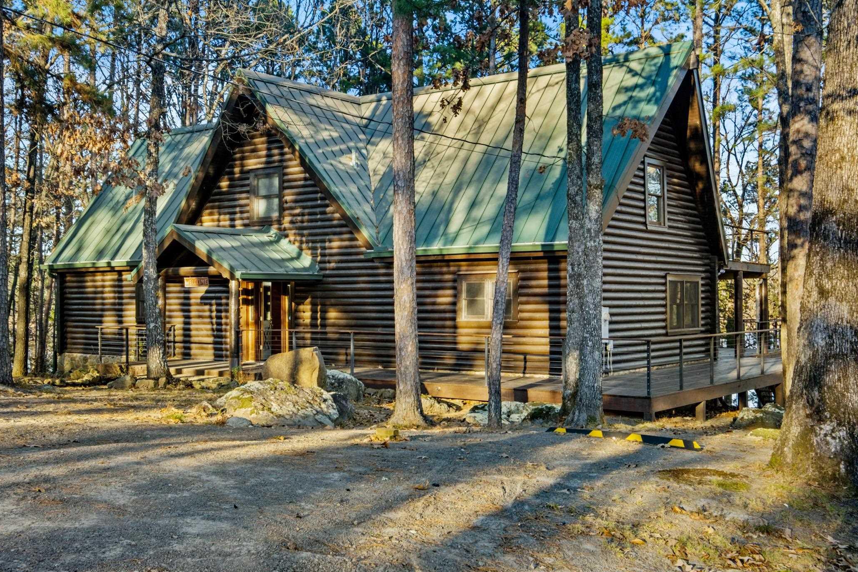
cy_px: 300
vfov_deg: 33.4
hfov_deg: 48.4
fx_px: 953
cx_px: 410
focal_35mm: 40
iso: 200
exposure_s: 1/5
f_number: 10
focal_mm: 21.9
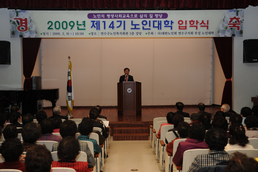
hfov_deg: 41.1
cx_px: 129
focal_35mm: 48
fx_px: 344
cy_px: 86
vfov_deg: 28.0
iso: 400
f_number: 5.6
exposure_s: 1/60
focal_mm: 48
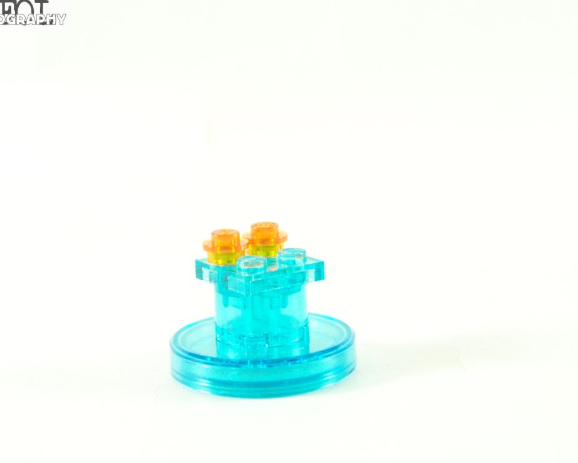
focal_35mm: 102
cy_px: 227
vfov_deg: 15.1
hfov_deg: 18.8
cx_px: 260
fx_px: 1745
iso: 400
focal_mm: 15.6
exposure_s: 1/60
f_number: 3.6
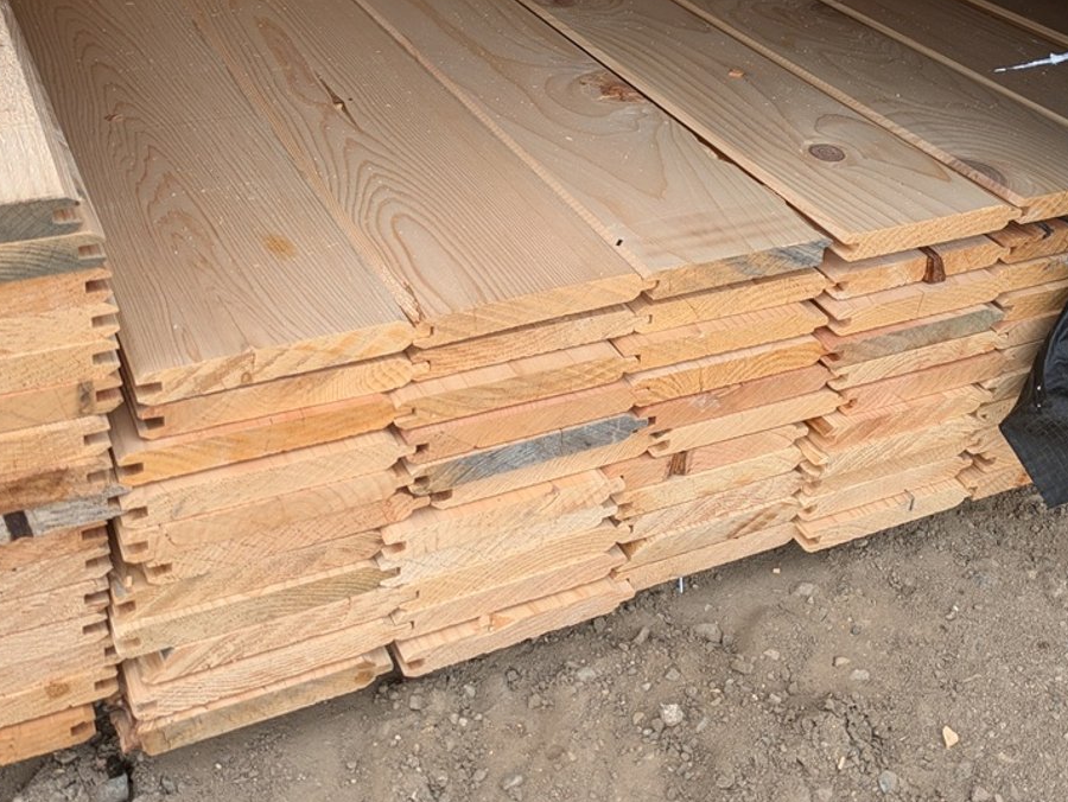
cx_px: 653
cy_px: 188
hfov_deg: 44.5
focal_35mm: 42
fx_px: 1297
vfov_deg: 33.6
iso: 44
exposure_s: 1/474
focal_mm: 5.43
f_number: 1.89
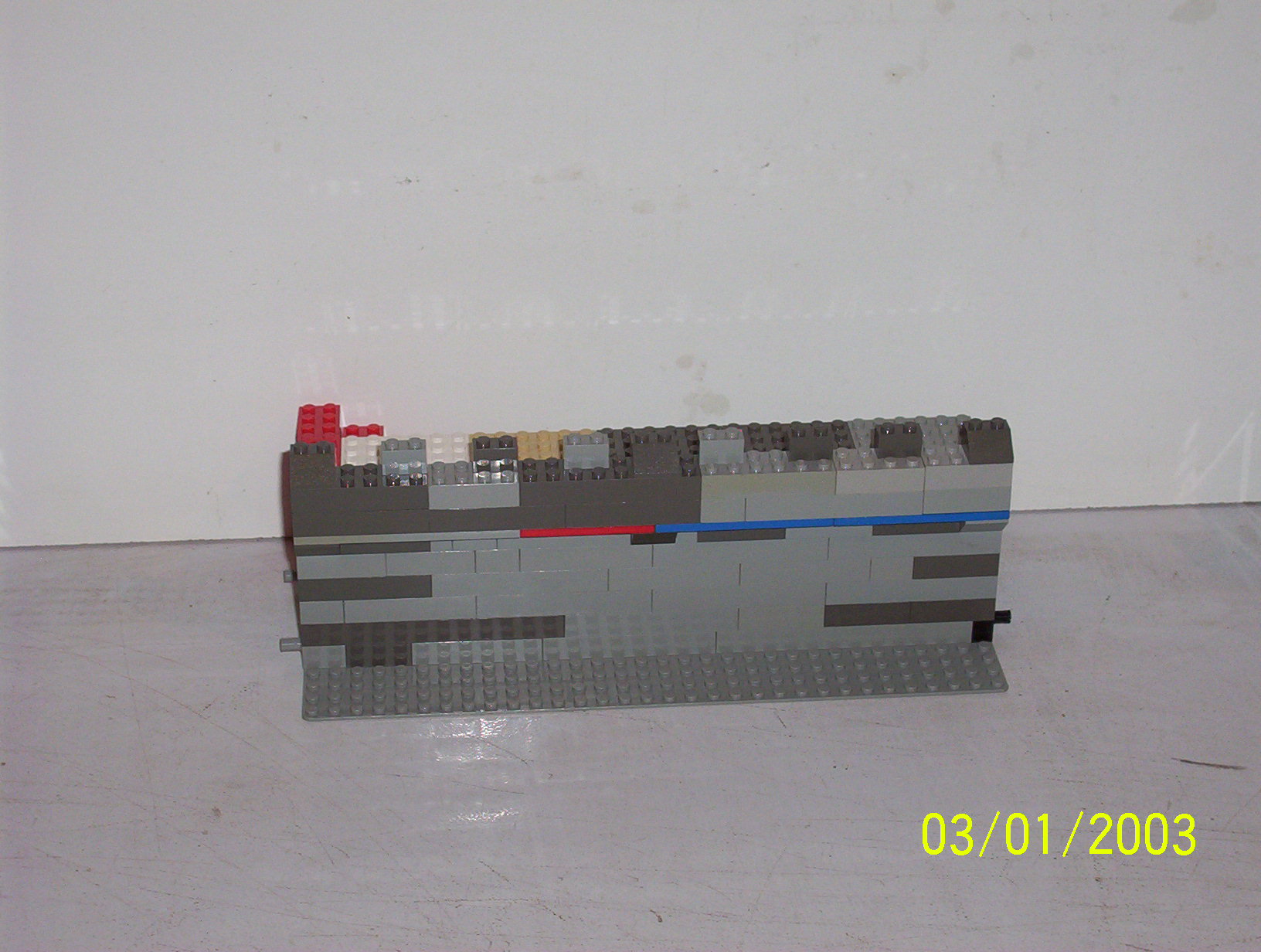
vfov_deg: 18.3
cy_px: 476
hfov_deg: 24.1
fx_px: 2958
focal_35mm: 81
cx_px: 630
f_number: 3.62
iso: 140
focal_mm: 10.76
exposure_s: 1/93.2
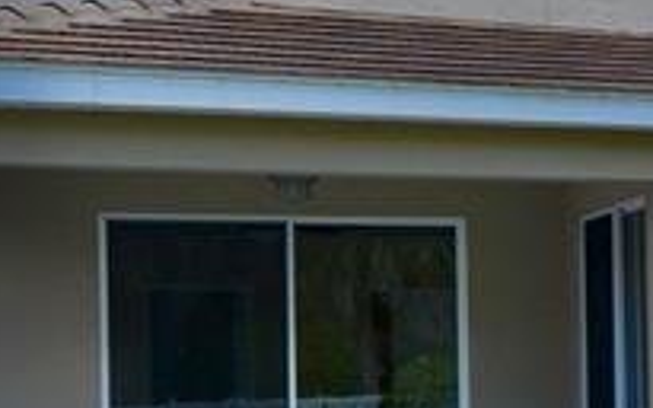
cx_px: 892
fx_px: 3256
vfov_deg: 7.2
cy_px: 332
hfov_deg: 11.1
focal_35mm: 183
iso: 140
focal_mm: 24
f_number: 8
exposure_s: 1/250
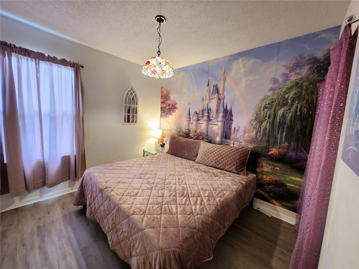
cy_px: 134
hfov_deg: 106.2
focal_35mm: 13
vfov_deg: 89.9
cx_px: 180
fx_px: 135
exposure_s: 1/30
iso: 400
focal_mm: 1.74
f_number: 2.2
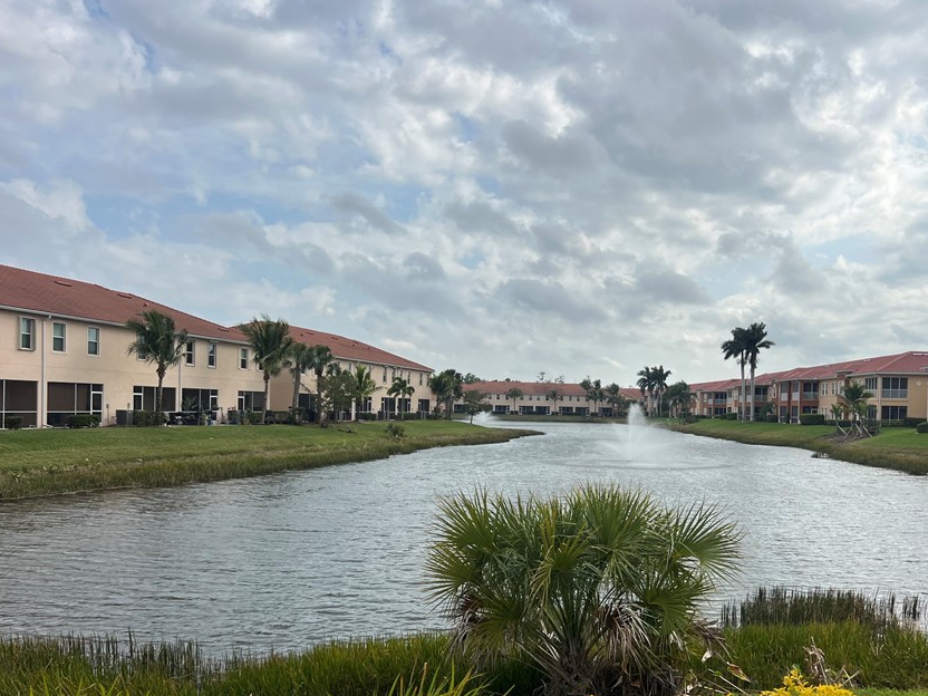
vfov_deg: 44.0
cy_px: 415
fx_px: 858
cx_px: 557
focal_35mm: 32
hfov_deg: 56.4
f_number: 1.5
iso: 50
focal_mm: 5.7
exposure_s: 1/8000
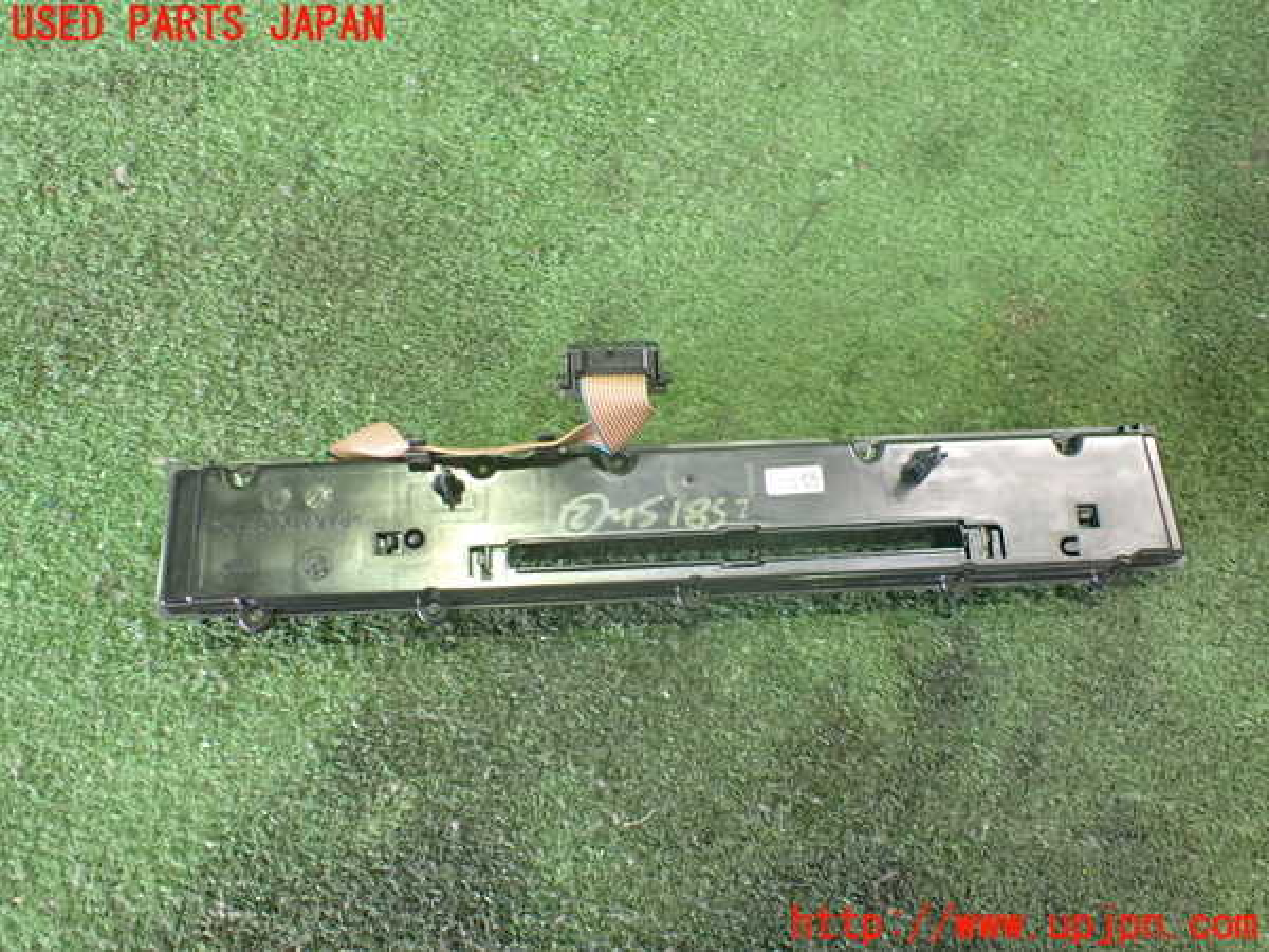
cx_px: 634
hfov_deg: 60.0
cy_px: 476
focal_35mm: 30
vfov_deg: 46.8
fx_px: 1100
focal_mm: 5.4
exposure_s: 1/40
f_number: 2.3
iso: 800
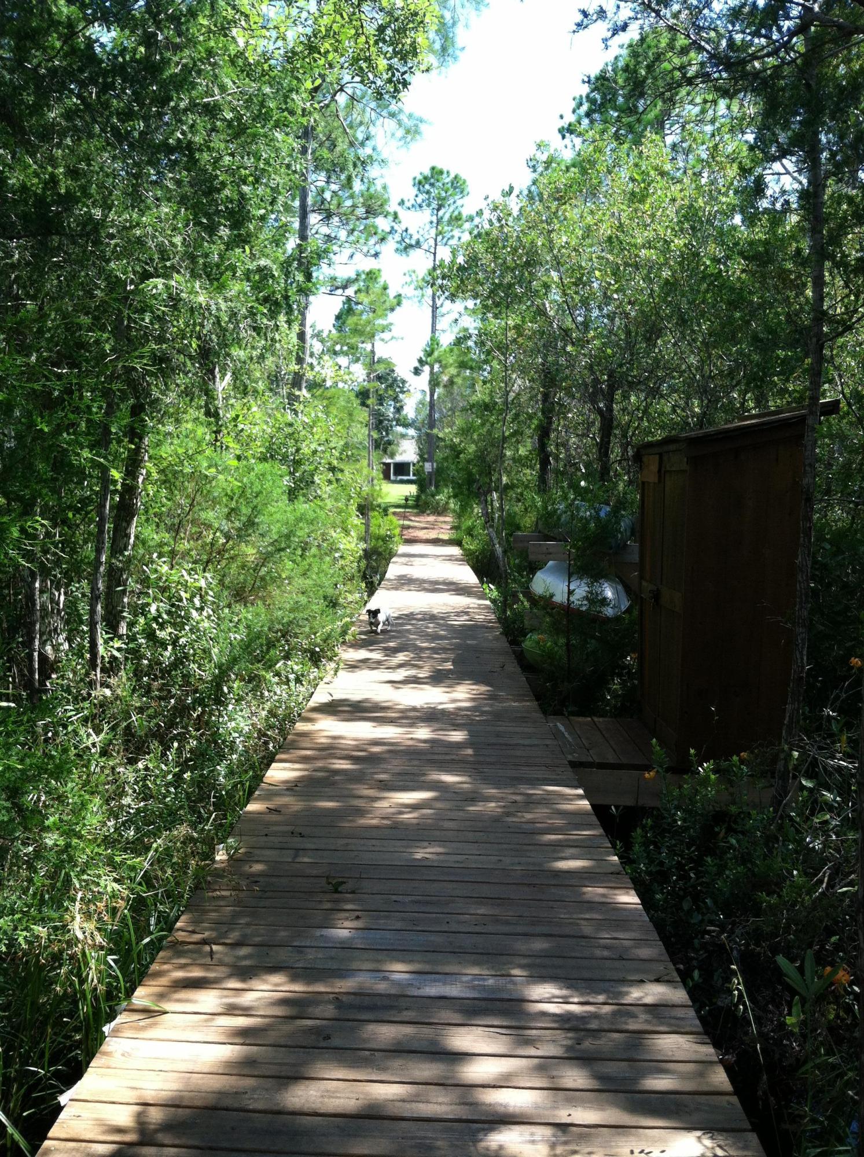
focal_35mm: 35
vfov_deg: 52.7
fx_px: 1168
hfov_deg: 40.6
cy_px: 578
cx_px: 432
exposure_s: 1/268
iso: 80
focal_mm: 3.85
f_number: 2.8
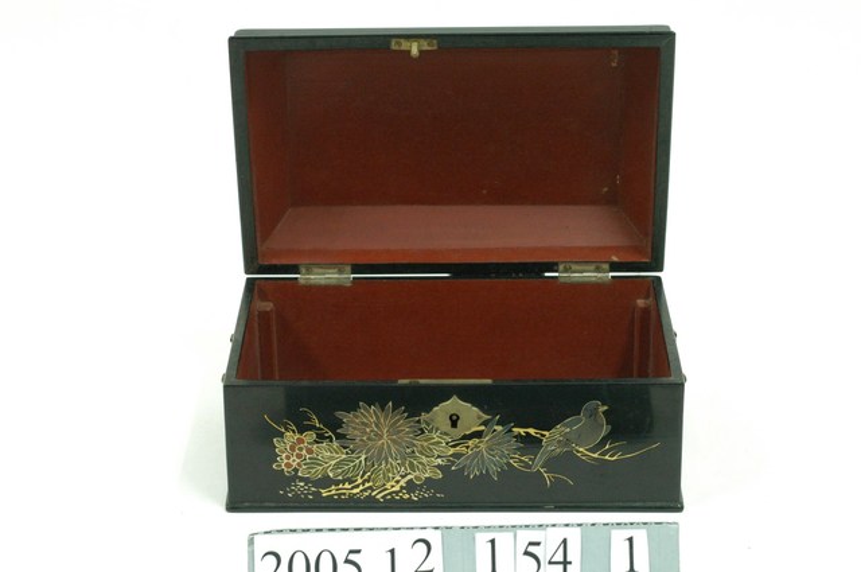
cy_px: 286
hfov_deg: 22.6
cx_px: 430
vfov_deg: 15.1
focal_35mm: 90
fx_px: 2150
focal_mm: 60
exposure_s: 1/10
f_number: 8
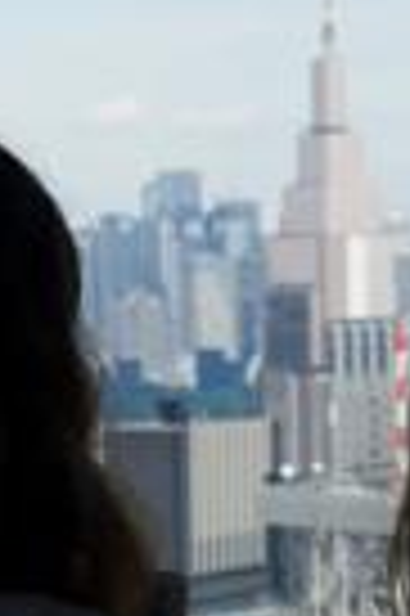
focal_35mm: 186
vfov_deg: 10.8
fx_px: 3185
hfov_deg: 7.4
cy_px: 823
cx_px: 243
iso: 160
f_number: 8
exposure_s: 1/110
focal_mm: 35
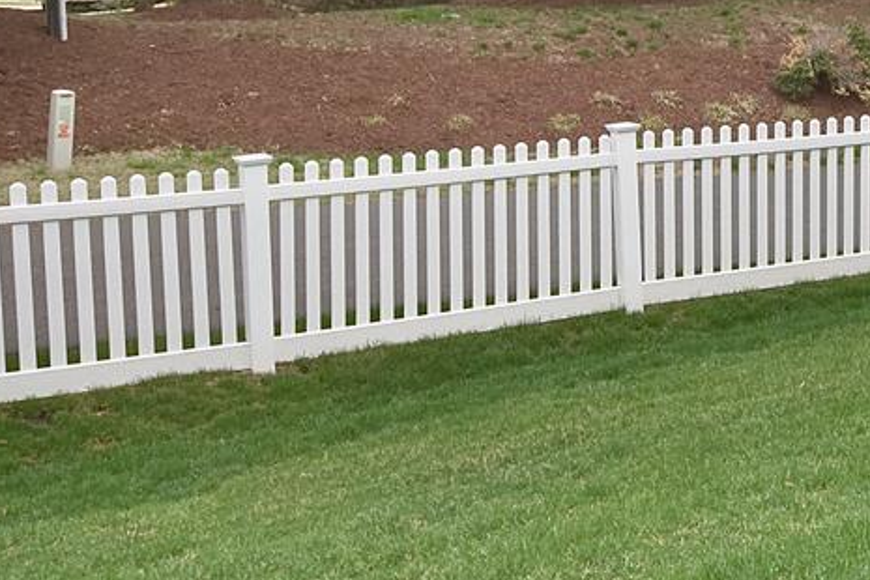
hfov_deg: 27.5
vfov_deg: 19.8
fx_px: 1595
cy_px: -44
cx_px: 995
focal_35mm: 66
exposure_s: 1/125
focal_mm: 10
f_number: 13
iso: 400
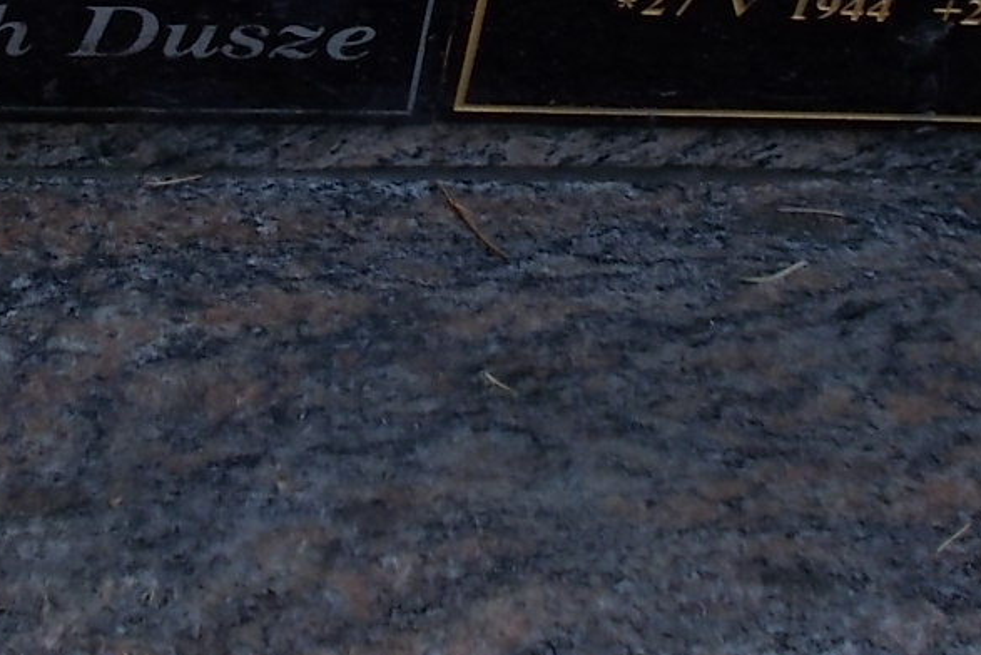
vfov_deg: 15.3
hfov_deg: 23.8
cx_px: 349
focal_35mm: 85
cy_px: -202
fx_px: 2317
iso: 80
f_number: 3.4
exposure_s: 1/125
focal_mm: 5.3
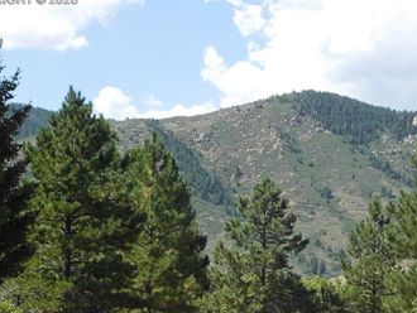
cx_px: 273
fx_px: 1206
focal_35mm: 100
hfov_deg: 19.6
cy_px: 206
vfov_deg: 14.8
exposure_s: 1/800
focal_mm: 11.7
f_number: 8.4
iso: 800
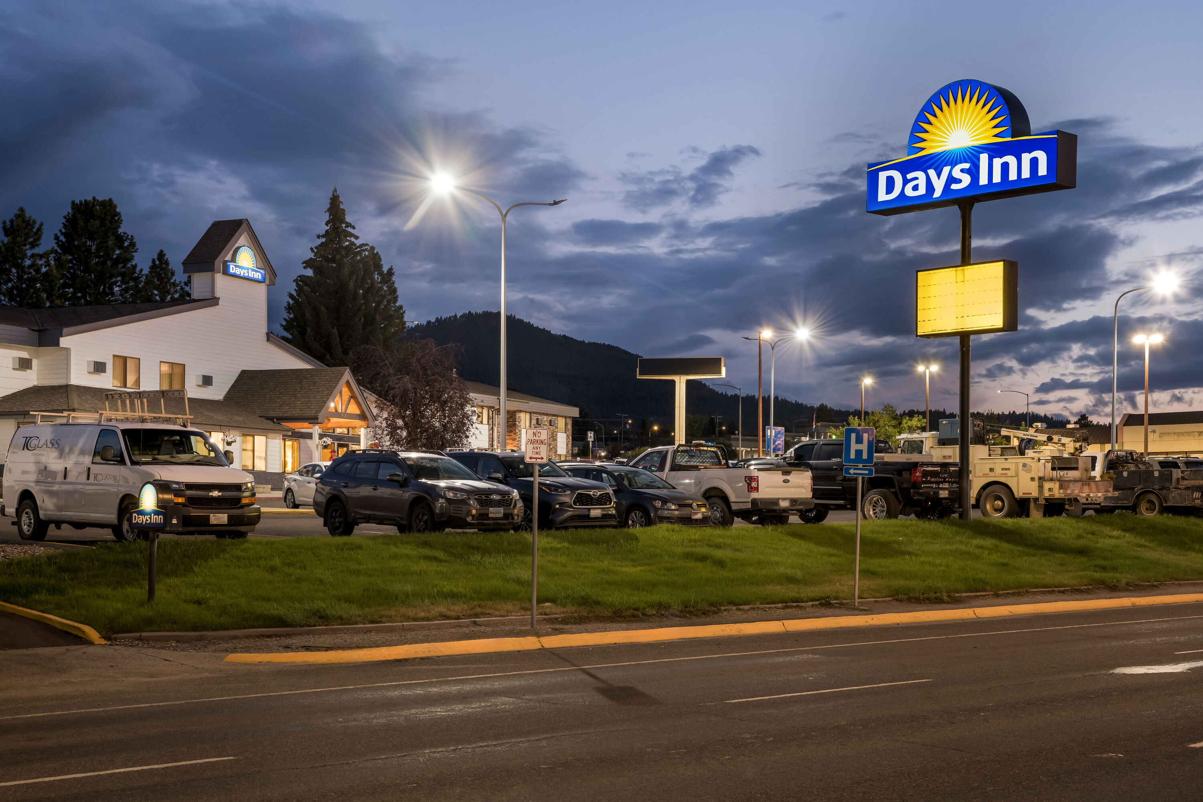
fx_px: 1370
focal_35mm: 41
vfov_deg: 32.6
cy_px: 401
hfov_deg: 47.4
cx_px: 602
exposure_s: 2.5
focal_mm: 41
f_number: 8
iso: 400
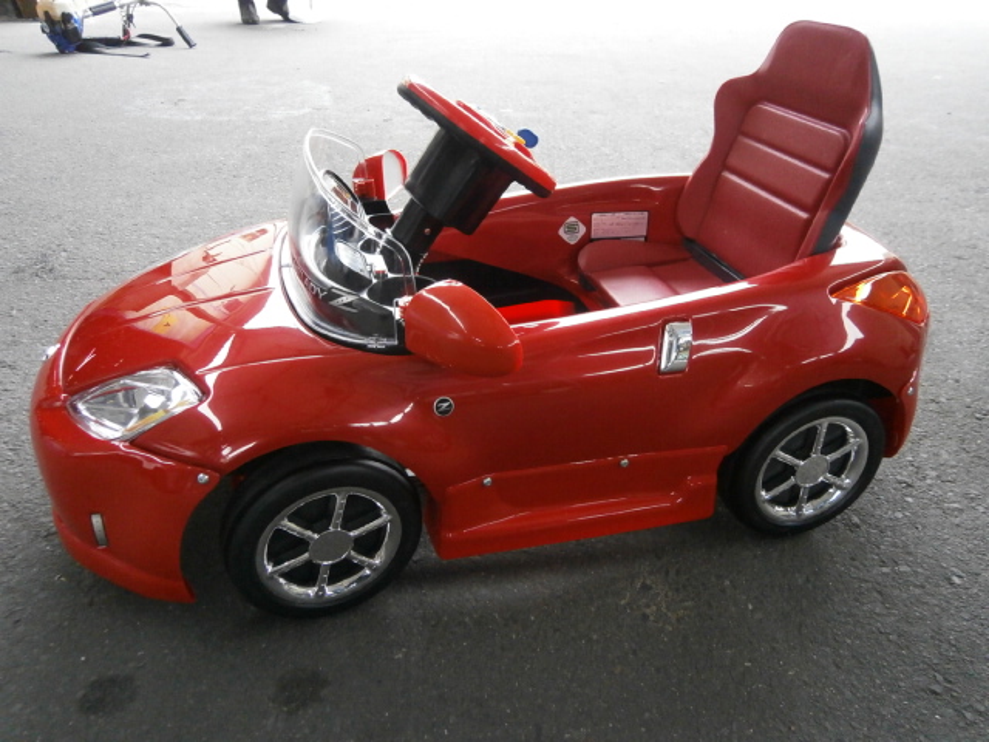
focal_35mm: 26
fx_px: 743
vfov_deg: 53.1
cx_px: 494
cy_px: 371
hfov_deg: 67.3
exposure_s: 1/250
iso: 400
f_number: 2.8
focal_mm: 4.7
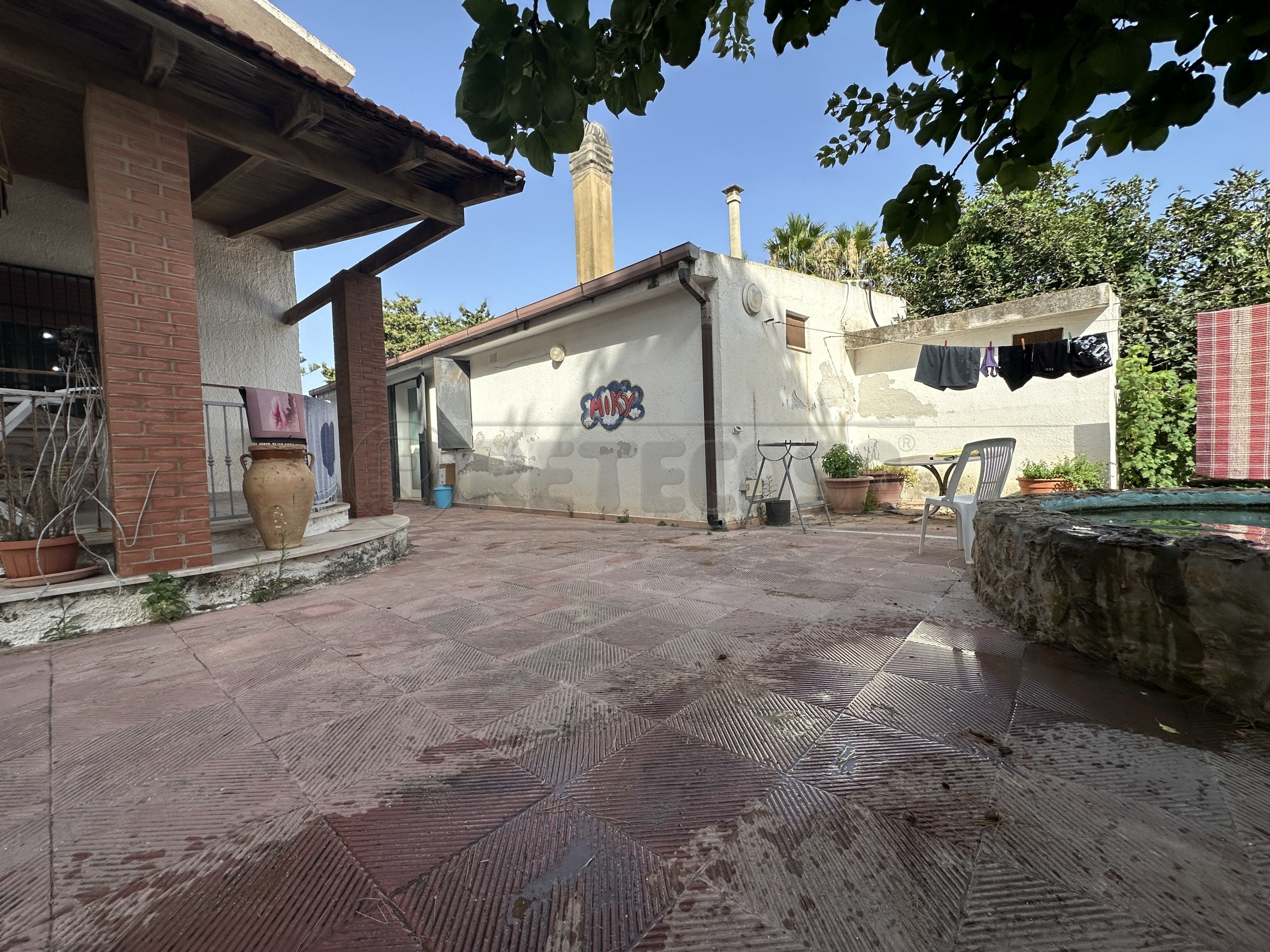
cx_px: 635
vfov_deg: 85.7
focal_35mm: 14
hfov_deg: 102.1
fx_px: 514
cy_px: 476
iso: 50
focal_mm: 2.22
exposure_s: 1/1171
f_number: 2.2
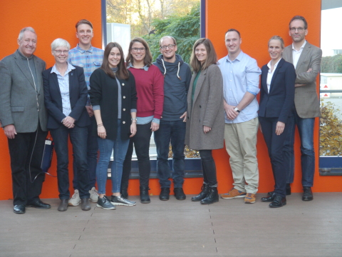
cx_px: 171
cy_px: 128
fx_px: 830
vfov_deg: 17.6
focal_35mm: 84
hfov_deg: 23.3
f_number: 5.6
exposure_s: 1/60
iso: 800
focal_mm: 42
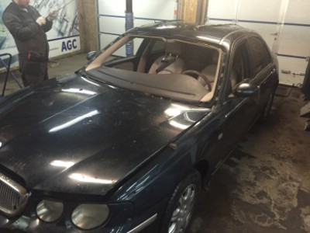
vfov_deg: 48.2
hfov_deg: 61.7
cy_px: 116
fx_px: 260
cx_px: 155
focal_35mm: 29
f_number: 2.2
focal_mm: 4.15
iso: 250
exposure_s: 1/25
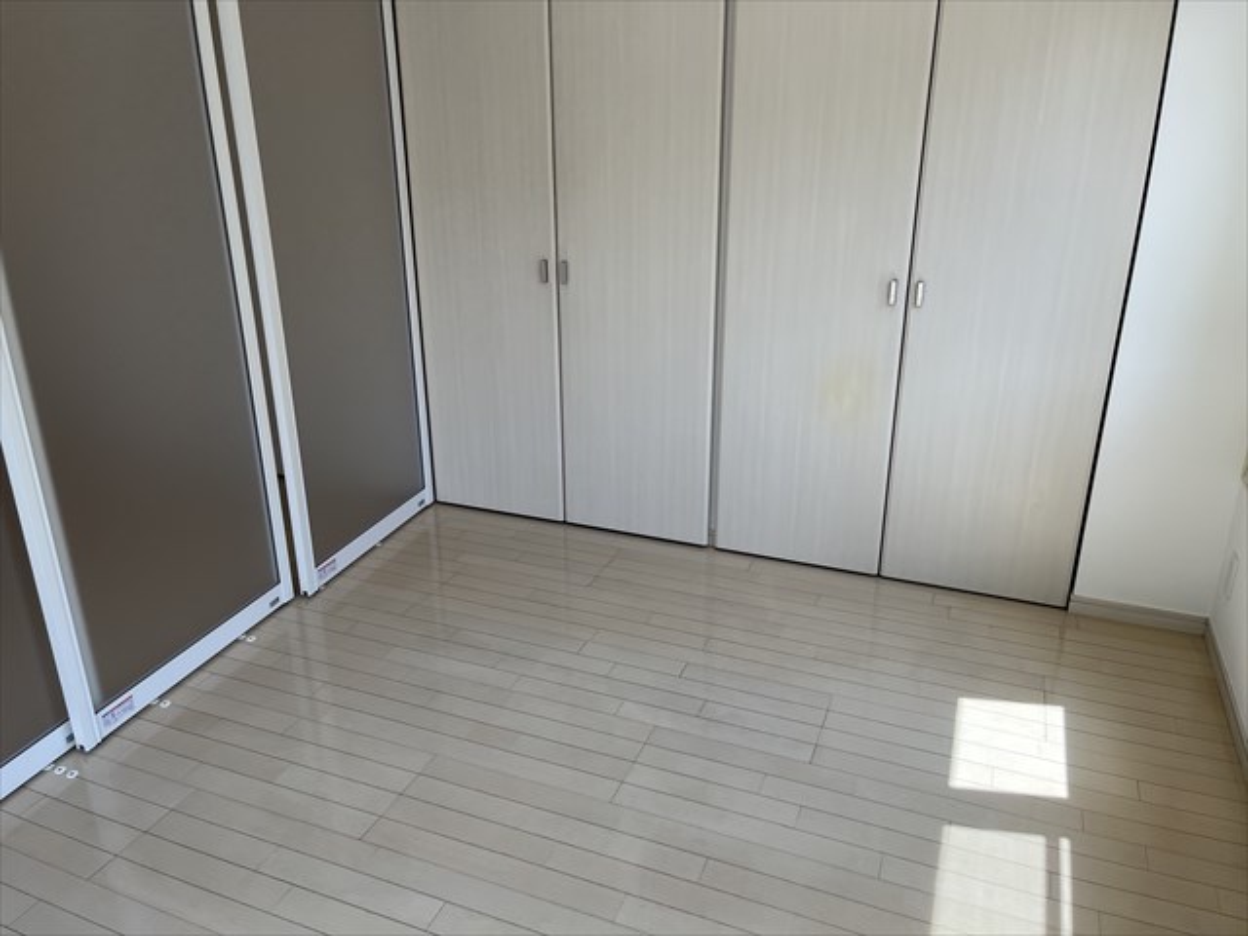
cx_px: 624
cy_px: 468
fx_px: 937
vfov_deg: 53.1
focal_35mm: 26
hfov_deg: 67.3
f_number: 1.6
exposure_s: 1/421
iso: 50
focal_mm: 5.1
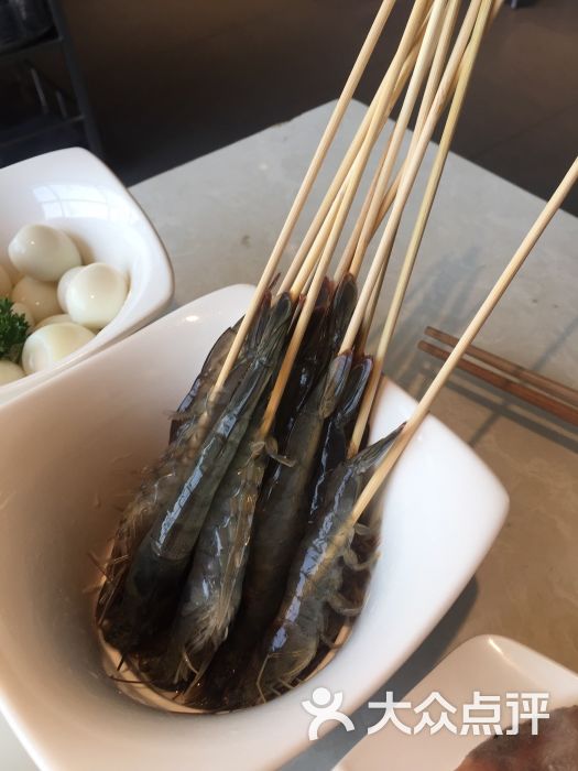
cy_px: 386
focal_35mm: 29
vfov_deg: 61.7
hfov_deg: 48.2
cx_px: 289
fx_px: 646
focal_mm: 4.15
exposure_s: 1/100
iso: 50
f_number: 2.2
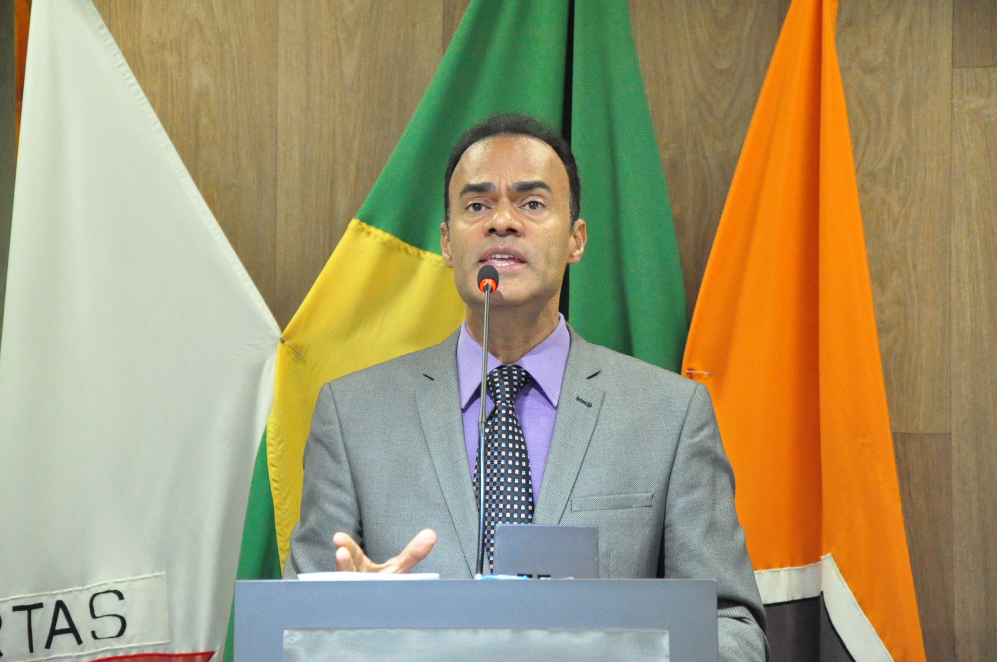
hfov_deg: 13.1
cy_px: 331
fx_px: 4357
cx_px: 498
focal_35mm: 158
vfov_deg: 8.7
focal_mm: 105
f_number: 5.6
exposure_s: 1/80
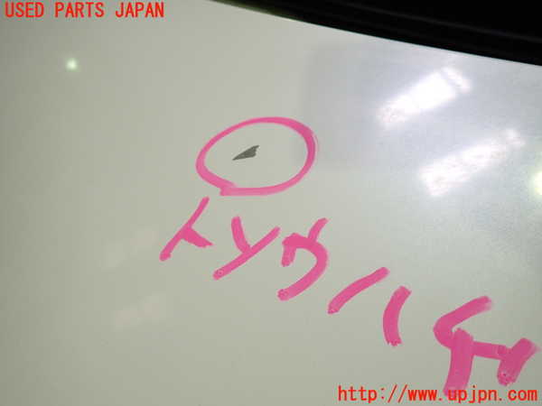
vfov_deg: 54.9
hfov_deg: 69.4
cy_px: 203
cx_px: 271
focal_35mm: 25
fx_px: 391
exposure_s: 1/60
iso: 160
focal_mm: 4.5
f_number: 2
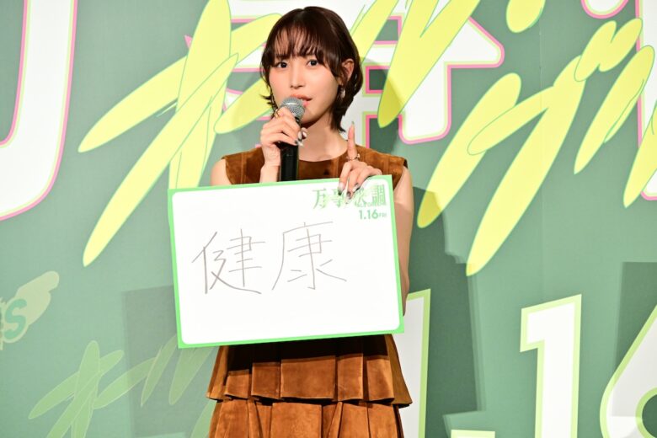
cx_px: 328
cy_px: 219
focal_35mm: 130
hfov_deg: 15.8
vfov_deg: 10.5
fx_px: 2372
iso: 4000
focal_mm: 130
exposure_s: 1/200
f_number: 6.3
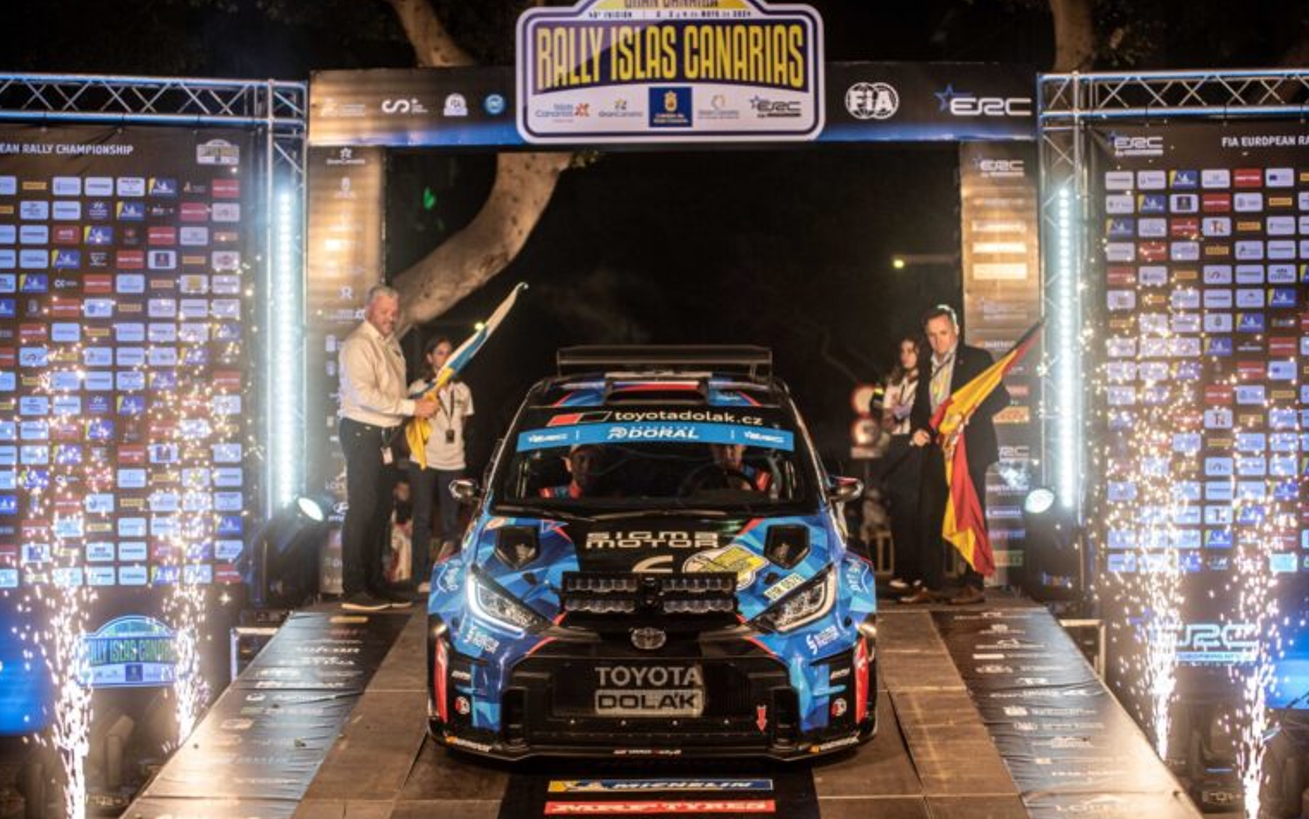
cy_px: 407
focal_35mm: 72
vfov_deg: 18.1
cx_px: 654
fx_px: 2569
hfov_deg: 28.6
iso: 800
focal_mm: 70
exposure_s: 1/400
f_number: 2.8
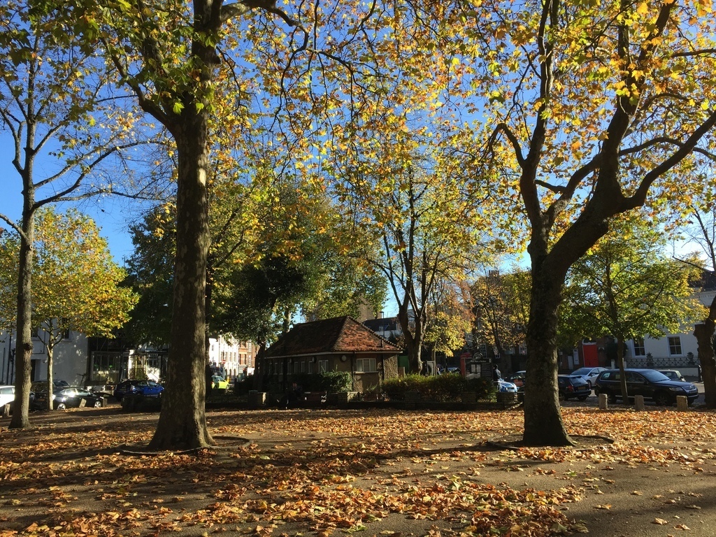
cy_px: 268
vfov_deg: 48.2
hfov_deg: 61.7
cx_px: 358
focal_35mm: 29
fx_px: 600
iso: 32
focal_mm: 4.15
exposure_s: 1/775
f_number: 2.2
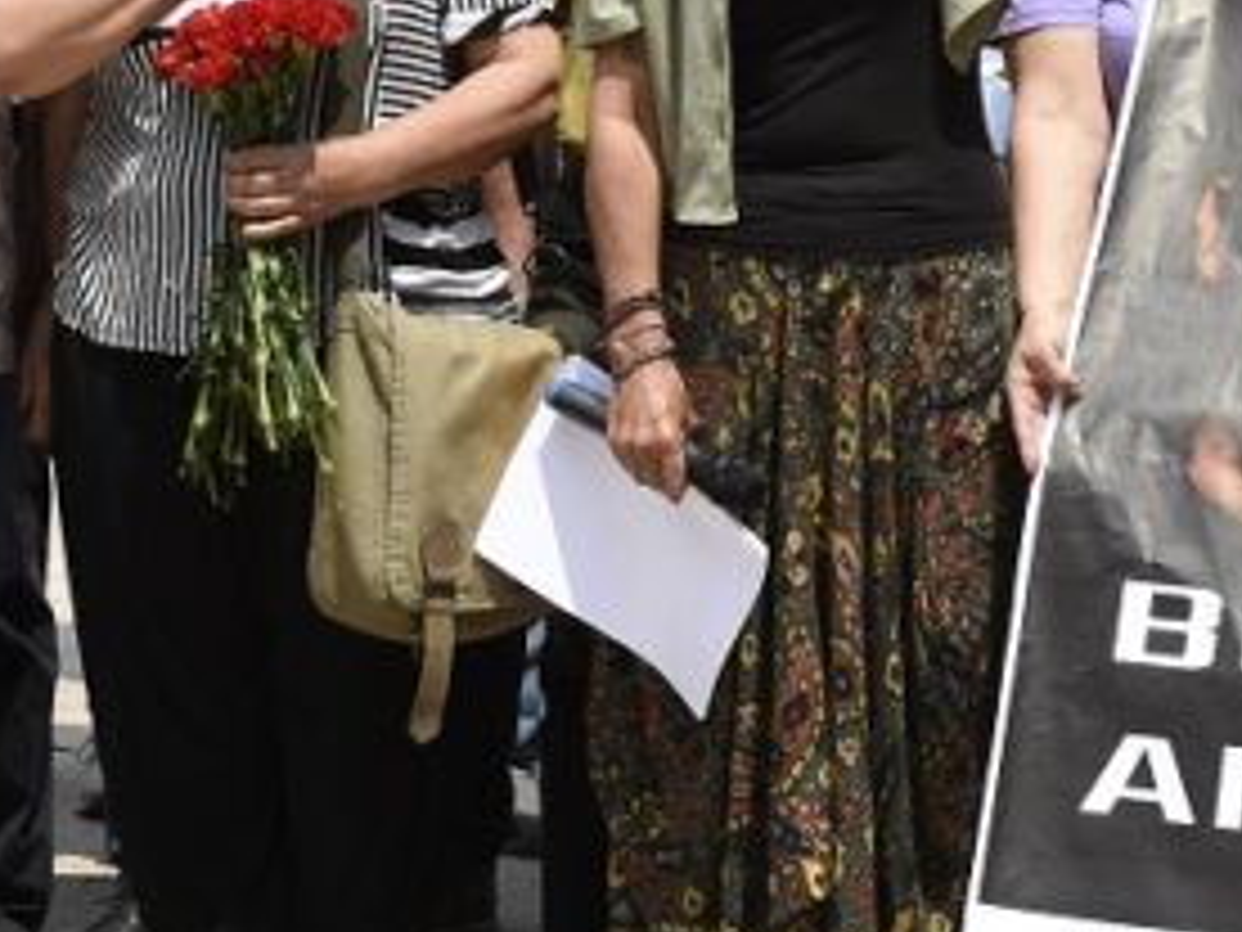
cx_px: 1130
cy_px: -241
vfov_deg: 8.6
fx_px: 6135
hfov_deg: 11.5
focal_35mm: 171
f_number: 6.3
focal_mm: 32
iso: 400
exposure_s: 1/2000
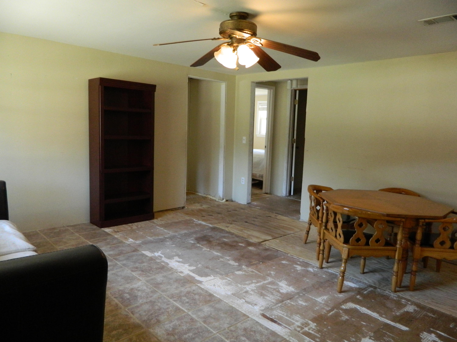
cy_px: 171
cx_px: 228
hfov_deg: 69.4
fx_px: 330
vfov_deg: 54.9
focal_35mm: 25
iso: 400
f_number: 3.1
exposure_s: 1/50
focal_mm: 4.5
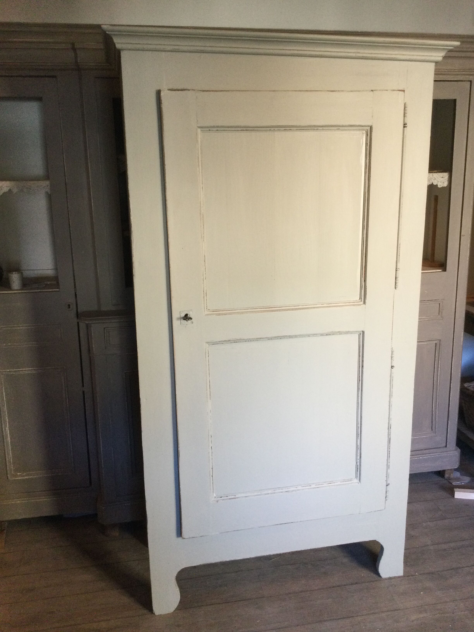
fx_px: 566
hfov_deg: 45.4
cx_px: 237
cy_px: 316
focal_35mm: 31
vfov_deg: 58.4
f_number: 2.4
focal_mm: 3.3
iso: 125
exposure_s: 1/33
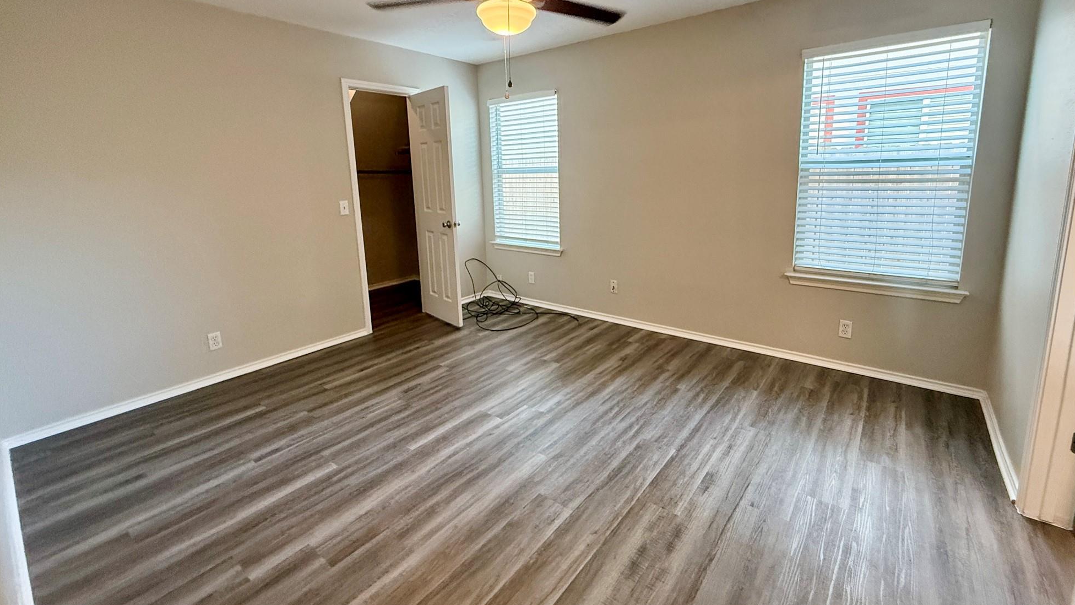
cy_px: 242
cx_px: 562
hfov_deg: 99.3
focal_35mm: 16
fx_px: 456
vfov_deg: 66.5
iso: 640
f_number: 2.2
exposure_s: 1/120
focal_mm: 2.22
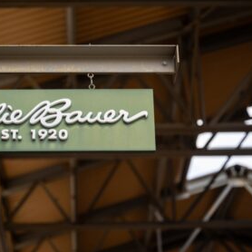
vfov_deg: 19.3
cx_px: 76
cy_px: 126
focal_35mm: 90
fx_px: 741
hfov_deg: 19.2
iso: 64
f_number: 2.8
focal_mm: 70
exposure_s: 1/320
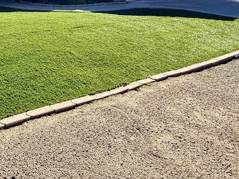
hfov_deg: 42.4
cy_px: -44
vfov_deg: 30.8
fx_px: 262
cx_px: 1
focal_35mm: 38
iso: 64
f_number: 2.2
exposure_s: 1/1572
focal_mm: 2.22
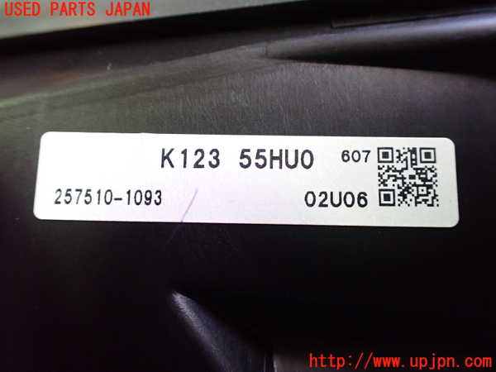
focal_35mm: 30
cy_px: 186
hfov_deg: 60.0
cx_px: 248
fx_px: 430
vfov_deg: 46.8
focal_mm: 5.4
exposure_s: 1/80
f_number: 2.3
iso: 800
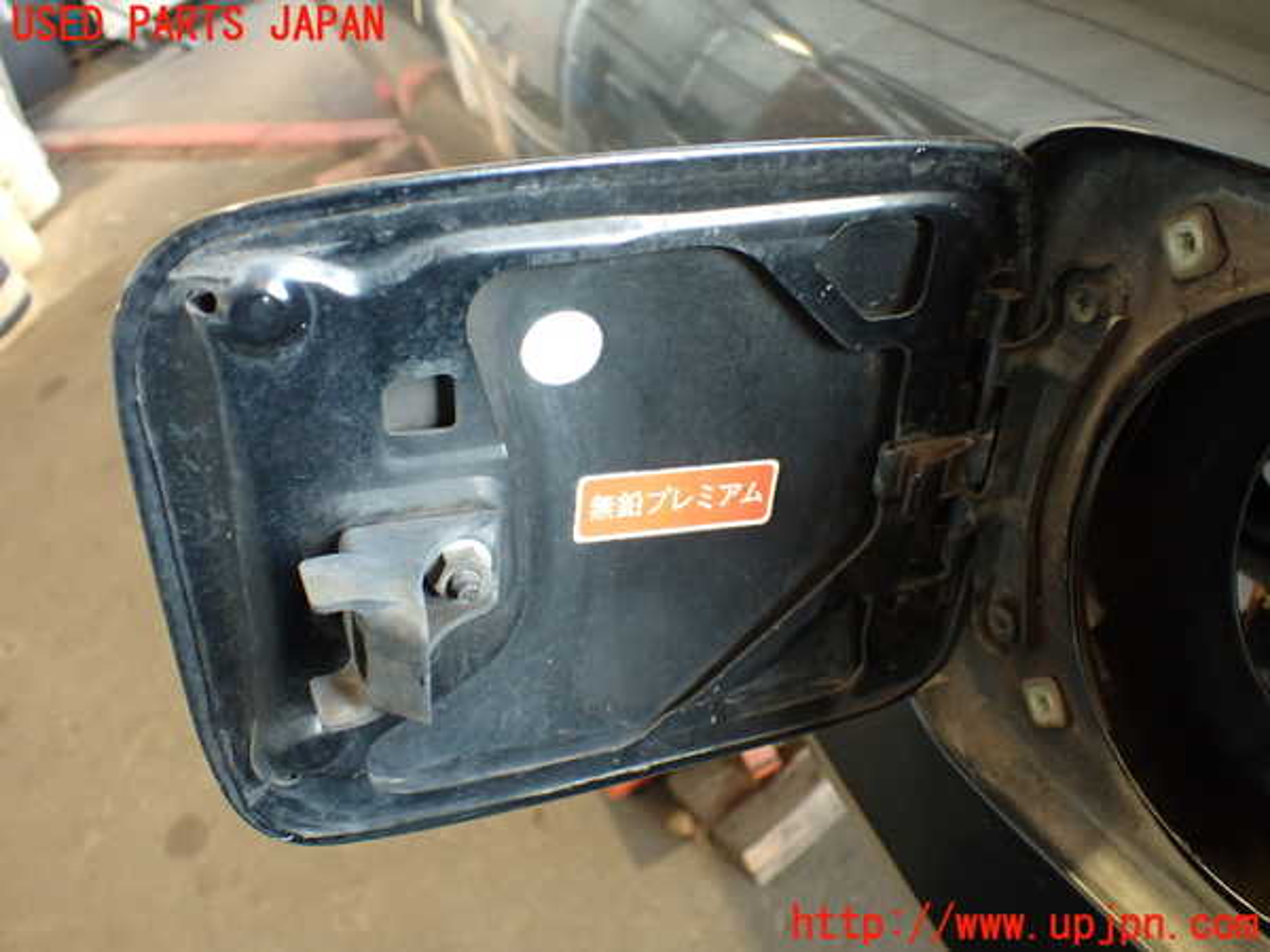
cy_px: 476
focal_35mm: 32
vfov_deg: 44.2
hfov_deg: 56.8
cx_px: 635
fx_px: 1174
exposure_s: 1/30
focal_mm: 5.79
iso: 400
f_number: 2.4
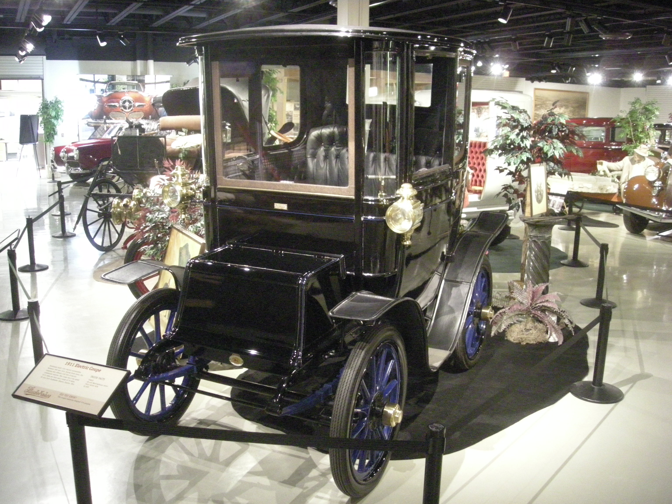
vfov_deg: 40.7
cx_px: 336
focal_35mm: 35
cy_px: 252
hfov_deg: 52.6
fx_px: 679
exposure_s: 1/7.5
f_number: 2.8
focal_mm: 5.7
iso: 800
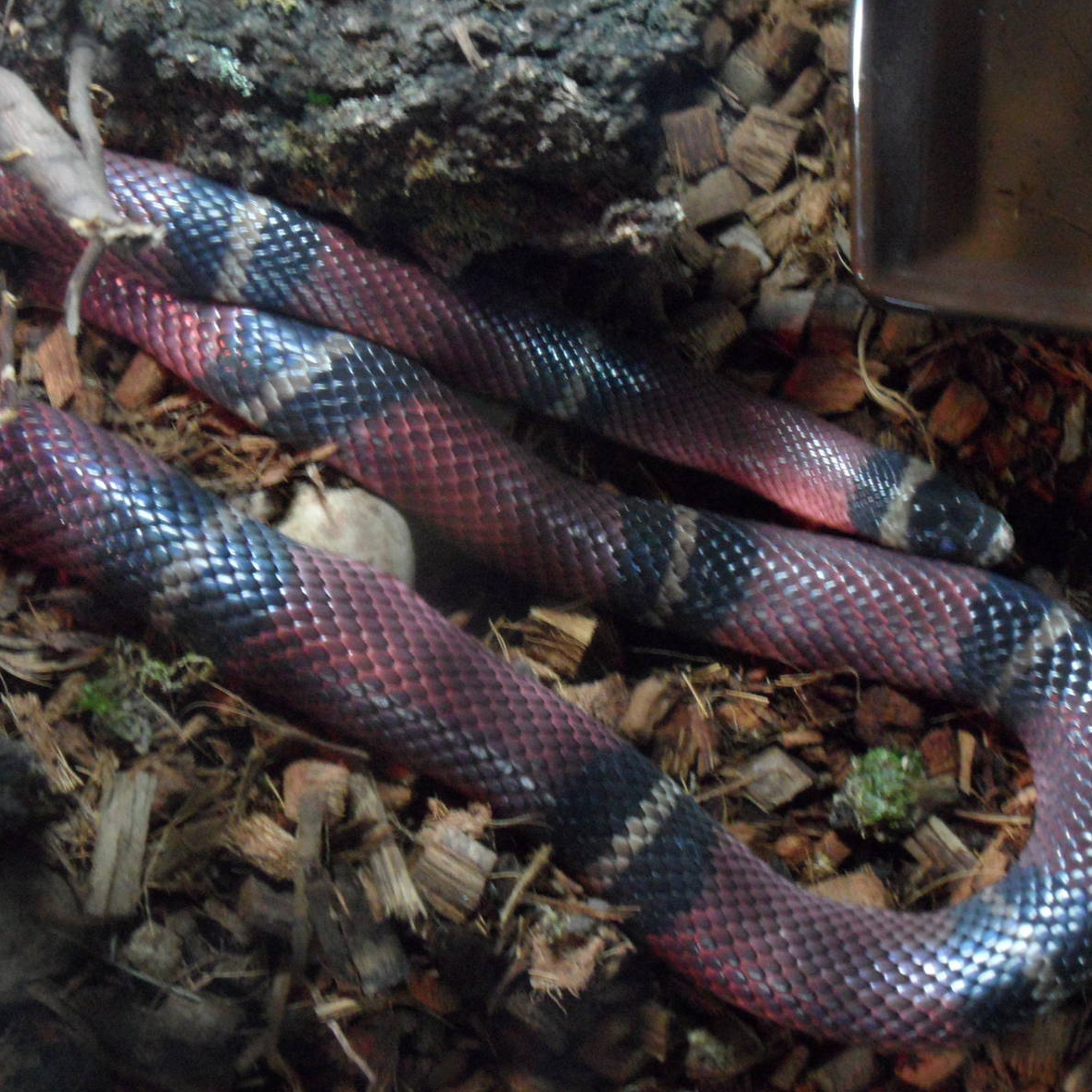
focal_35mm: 60
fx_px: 2141
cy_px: 555
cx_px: 525
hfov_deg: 28.6
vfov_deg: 28.6
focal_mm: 8.2
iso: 400
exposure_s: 1/2
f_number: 3.8
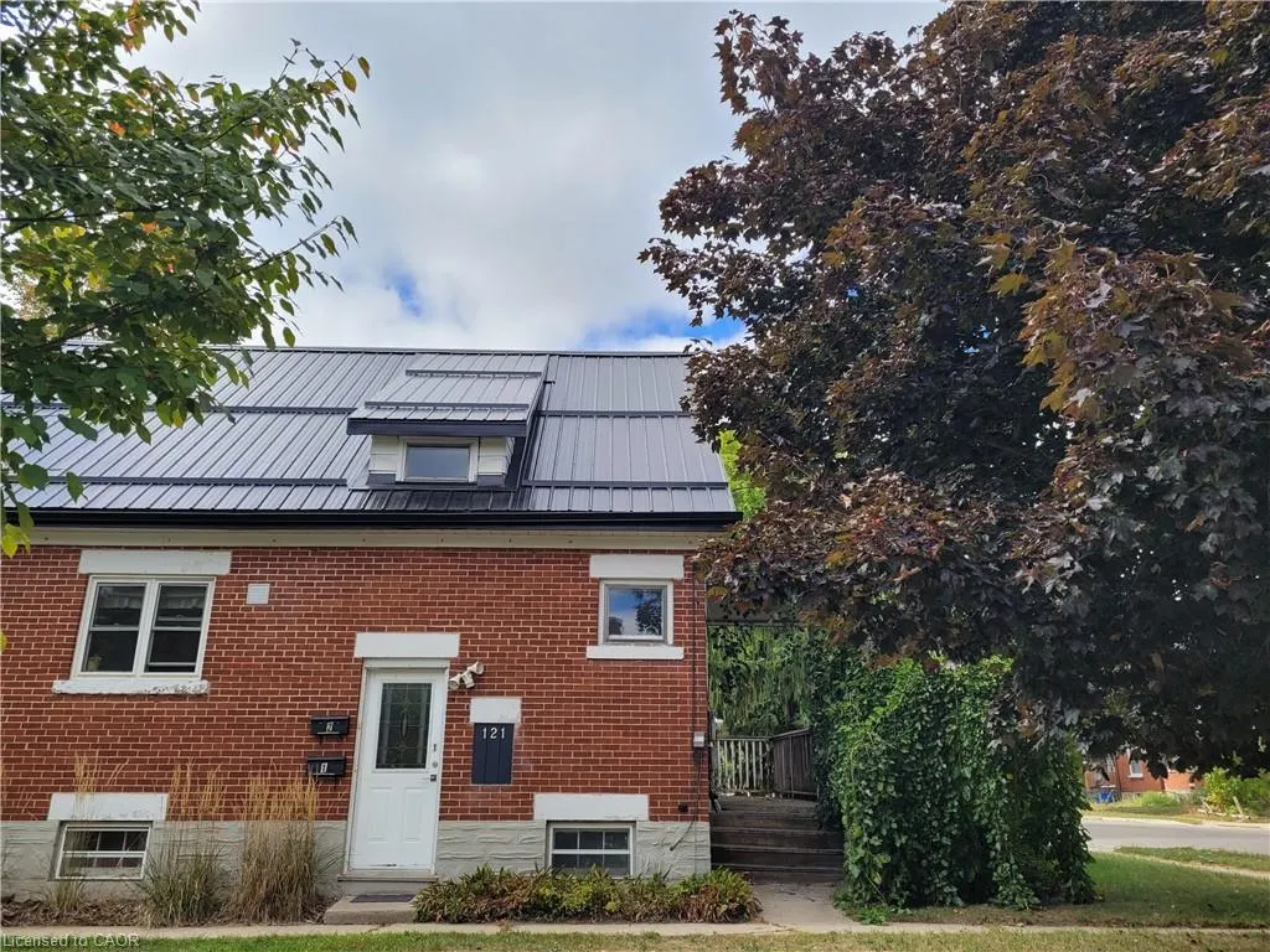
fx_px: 954
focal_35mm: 26
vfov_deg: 53.1
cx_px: 635
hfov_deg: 67.3
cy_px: 476
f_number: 1.8
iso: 40
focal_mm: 5.4
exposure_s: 1/1714
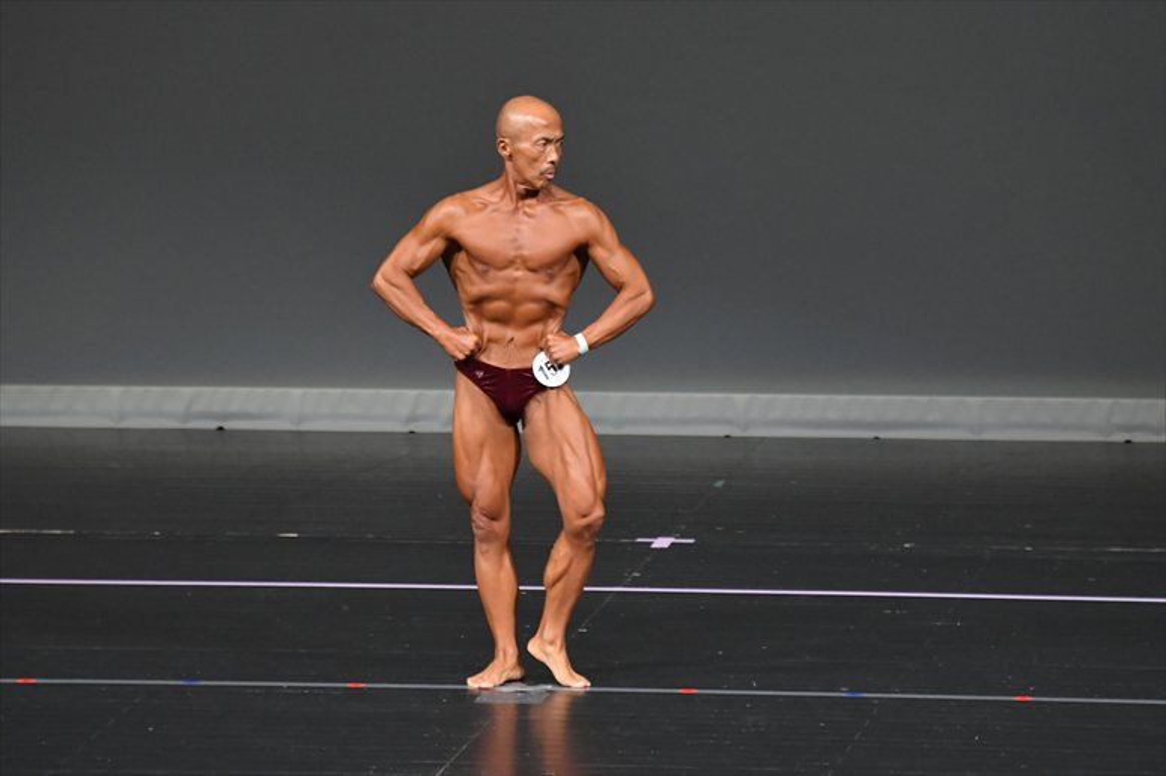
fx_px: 11169
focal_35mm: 345
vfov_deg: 4.0
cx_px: 583
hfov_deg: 6.0
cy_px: 388
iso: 4000
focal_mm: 230
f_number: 5.6
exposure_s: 1/400
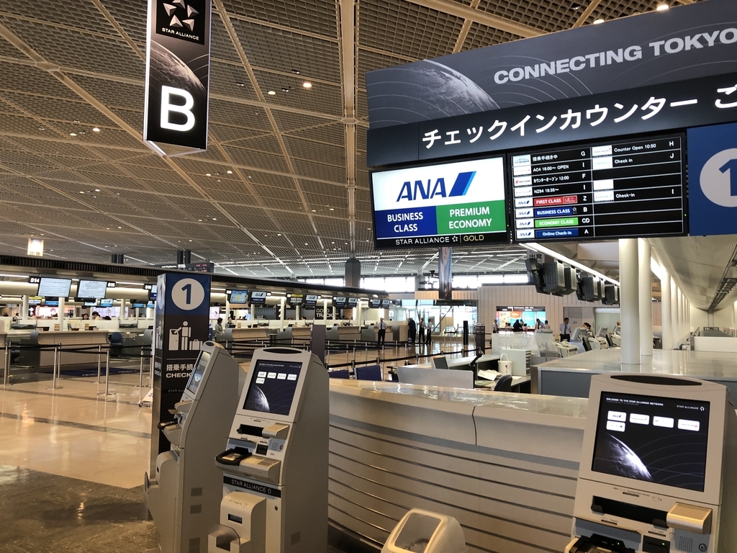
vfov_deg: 49.7
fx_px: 596
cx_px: 368
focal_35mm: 28
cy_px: 276
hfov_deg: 63.4
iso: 40
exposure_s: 1/17
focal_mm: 4
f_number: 1.8
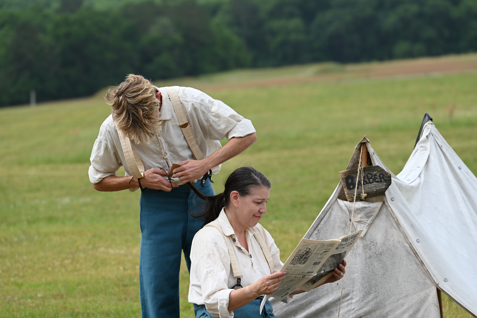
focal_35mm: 180
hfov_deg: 11.4
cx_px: 238
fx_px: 2383
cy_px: 159
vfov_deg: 7.6
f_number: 5.6
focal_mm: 180
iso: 100
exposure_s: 1/320
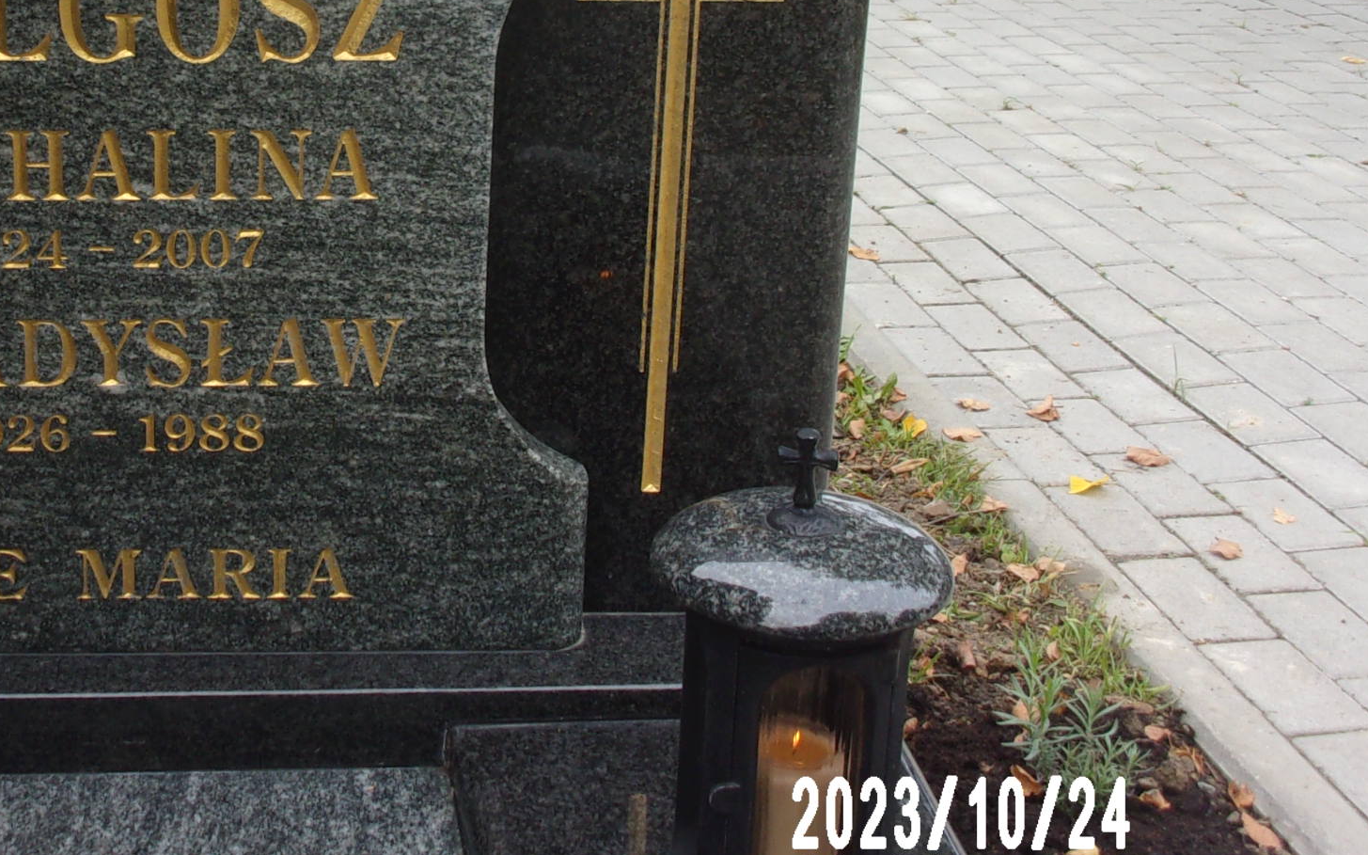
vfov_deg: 18.9
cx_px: 266
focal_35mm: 68
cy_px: 142
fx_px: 2535
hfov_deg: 29.5
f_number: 4.5
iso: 80
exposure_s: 1/80
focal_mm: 6.4
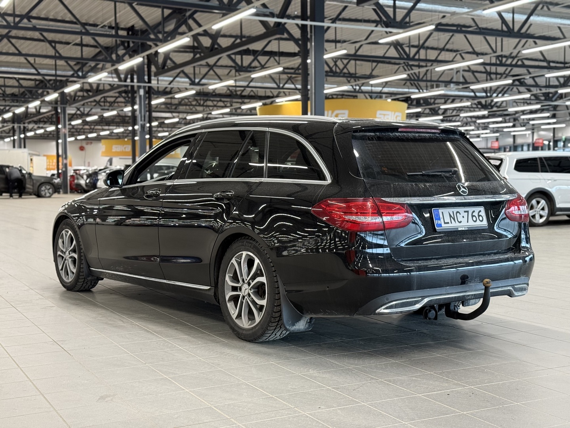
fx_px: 790
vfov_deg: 30.3
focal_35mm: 48
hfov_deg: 39.7
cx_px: 285
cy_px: 214
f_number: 1.78
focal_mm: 6.76
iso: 250
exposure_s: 1/60
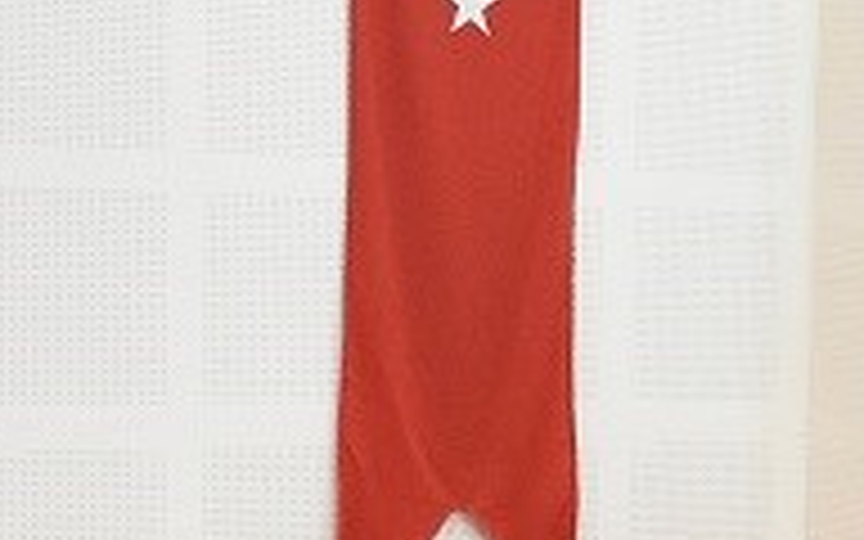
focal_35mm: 197
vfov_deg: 6.6
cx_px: 1994
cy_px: 742
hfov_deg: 9.6
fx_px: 4639
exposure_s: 1/200
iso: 2200
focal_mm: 22
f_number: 3.5
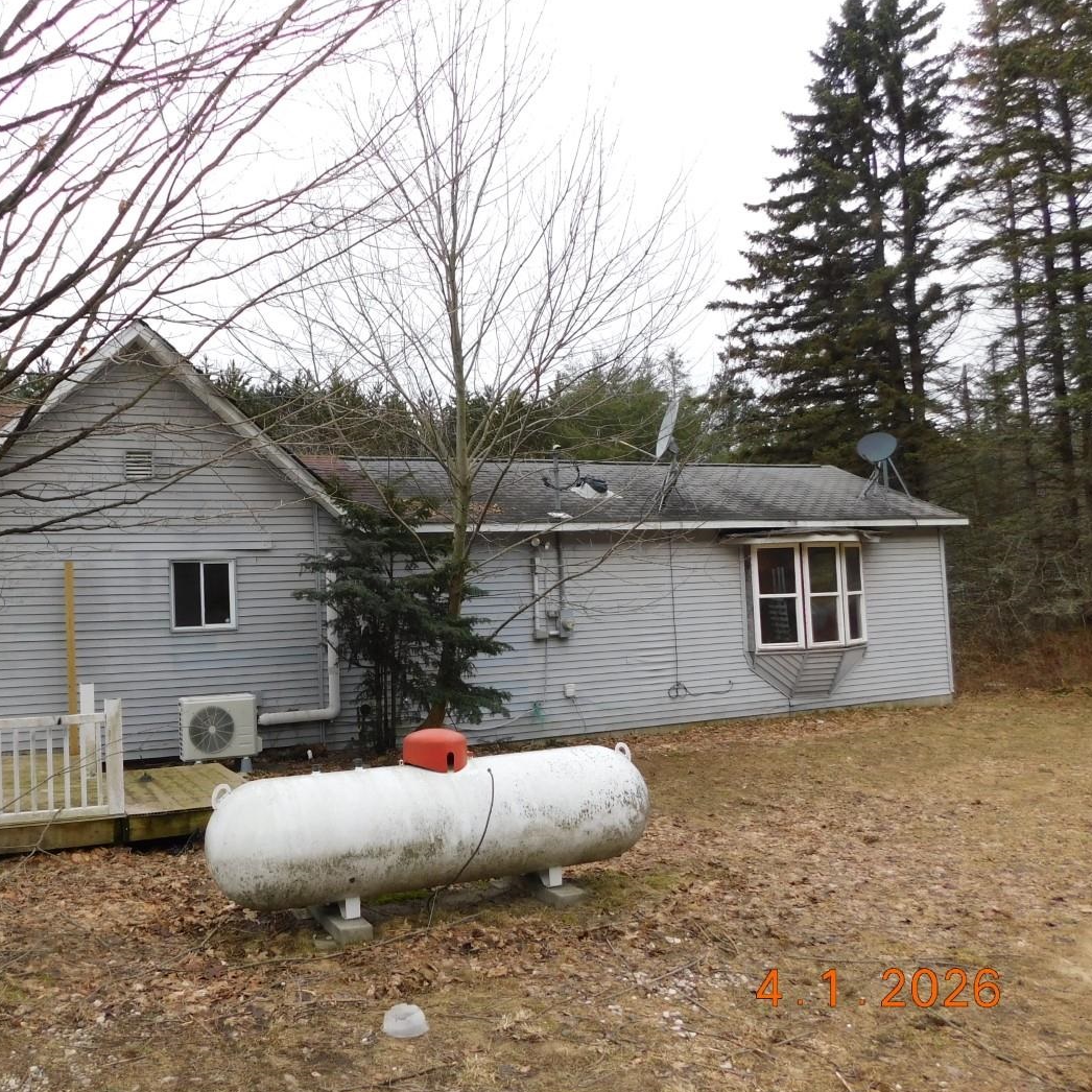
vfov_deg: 57.3
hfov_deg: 55.8
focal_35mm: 28
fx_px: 999
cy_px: 543
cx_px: 345
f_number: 3
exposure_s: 1/500
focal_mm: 4
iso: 125
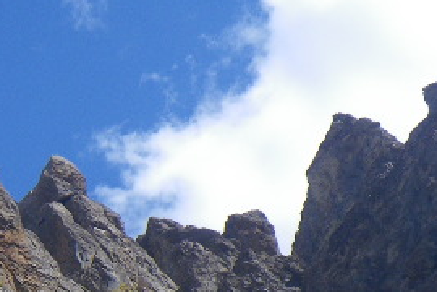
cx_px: -122
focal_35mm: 138
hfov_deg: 14.3
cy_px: 333
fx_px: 1675
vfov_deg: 9.8
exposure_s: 1/250
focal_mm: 7.5
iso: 50
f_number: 5
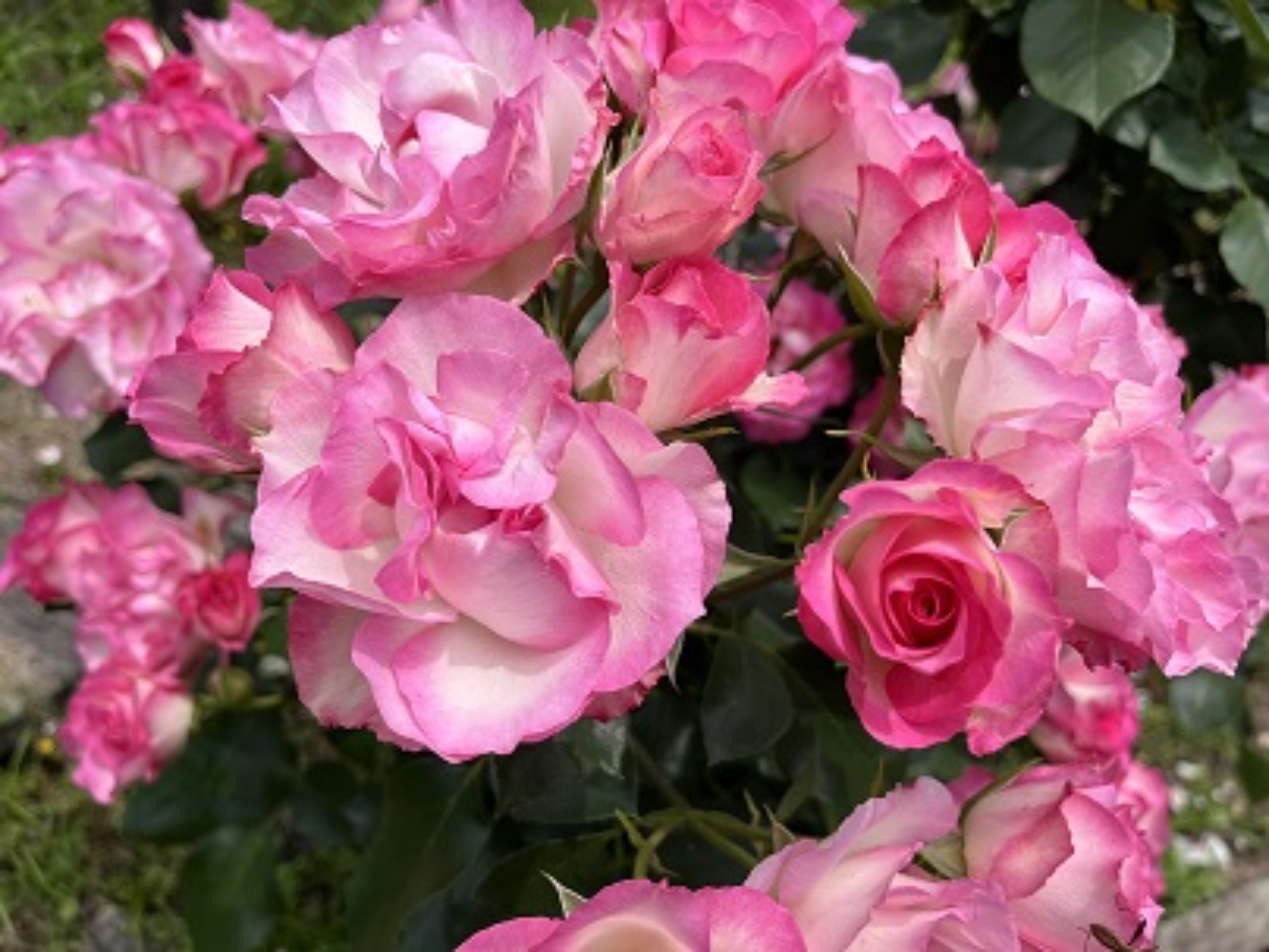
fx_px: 953
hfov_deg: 67.3
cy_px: 476
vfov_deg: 53.1
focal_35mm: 26
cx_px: 634
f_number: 1.6
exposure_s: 1/3311
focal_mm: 5.1
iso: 50
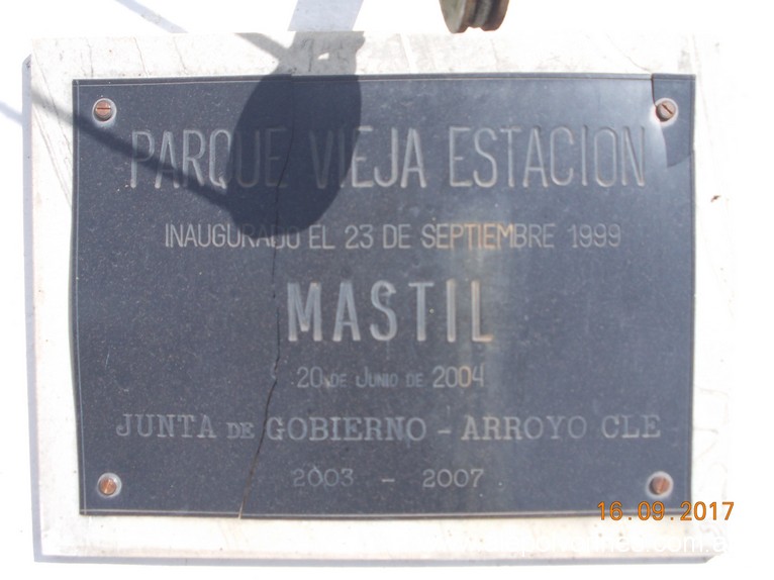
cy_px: 290
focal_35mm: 43
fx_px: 961
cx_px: 387
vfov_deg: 33.6
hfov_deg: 43.9
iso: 80
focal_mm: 6.1
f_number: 6.5
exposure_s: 1/160
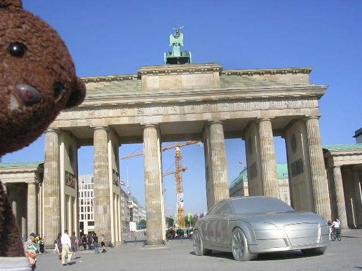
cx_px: 181
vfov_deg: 37.7
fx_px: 397
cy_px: 136
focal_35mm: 38
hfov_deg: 49.0
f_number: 5.6
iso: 50
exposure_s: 1/353
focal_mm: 5.8
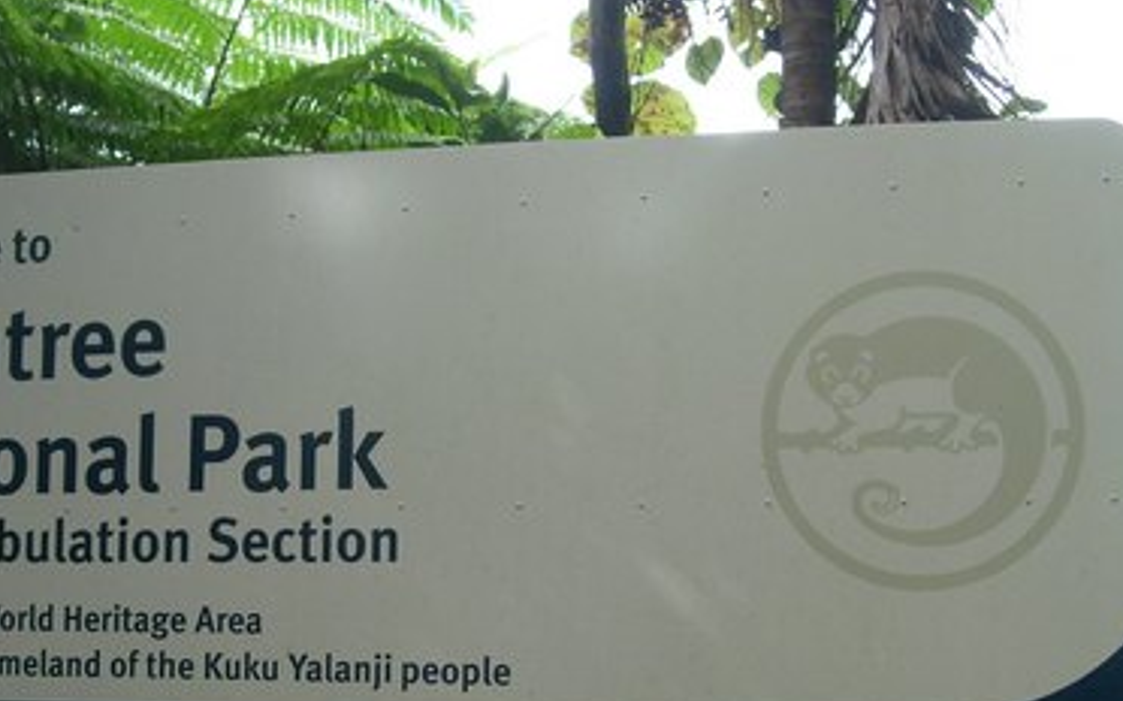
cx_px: 411
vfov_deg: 19.8
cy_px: 553
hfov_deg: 31.4
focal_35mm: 65
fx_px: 1988
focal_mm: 7.8
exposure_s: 1/161
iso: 79
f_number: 2.8
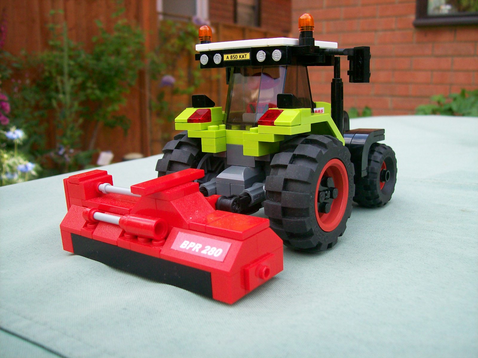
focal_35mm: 36
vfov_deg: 39.7
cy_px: 179
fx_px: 497
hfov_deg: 51.4
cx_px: 239
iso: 80
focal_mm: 6
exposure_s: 1/377
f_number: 2.7
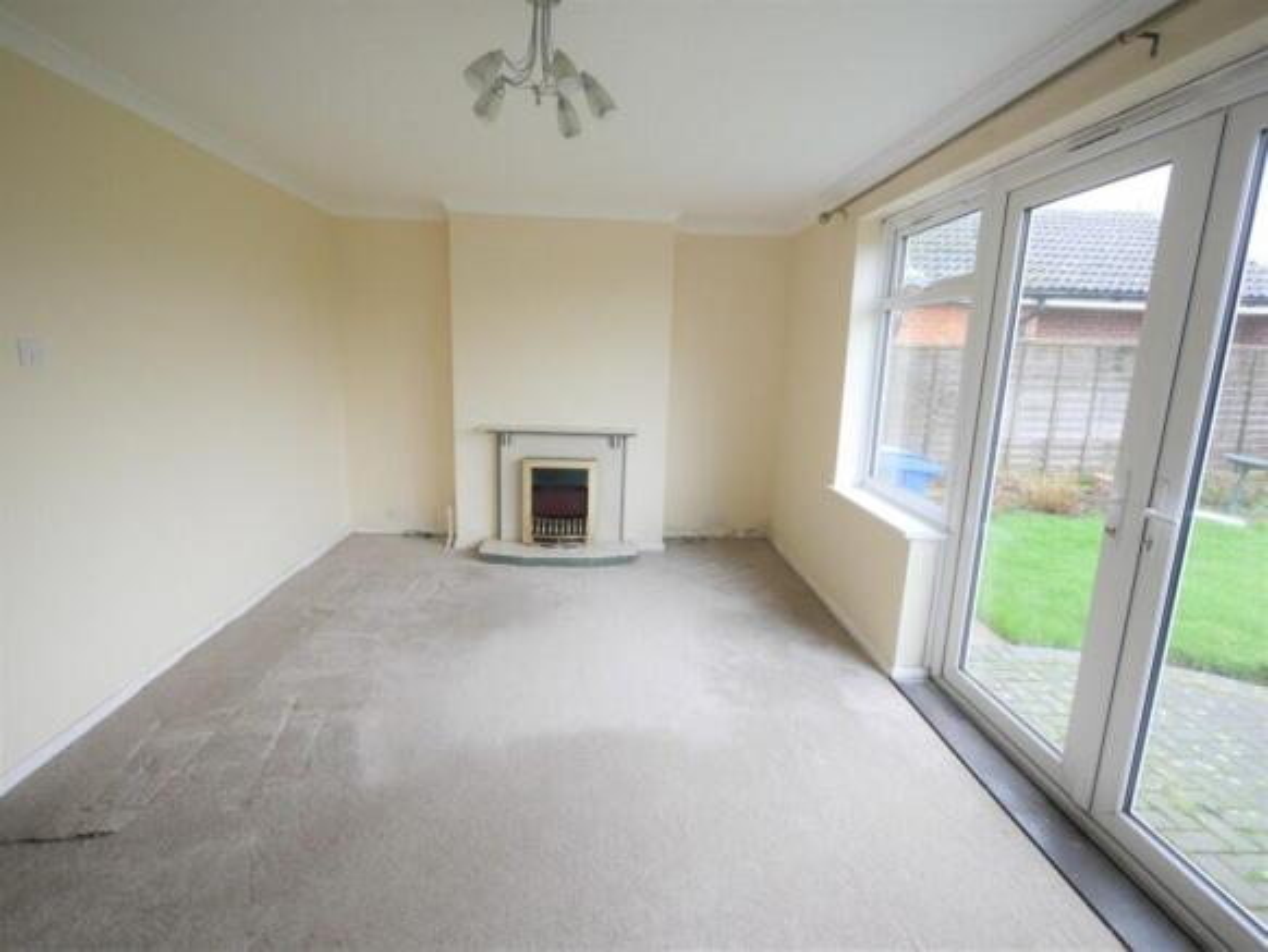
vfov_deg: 78.1
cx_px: 634
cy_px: 476
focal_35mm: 16
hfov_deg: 94.5
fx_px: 586
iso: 250
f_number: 4
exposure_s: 1/60
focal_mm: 8
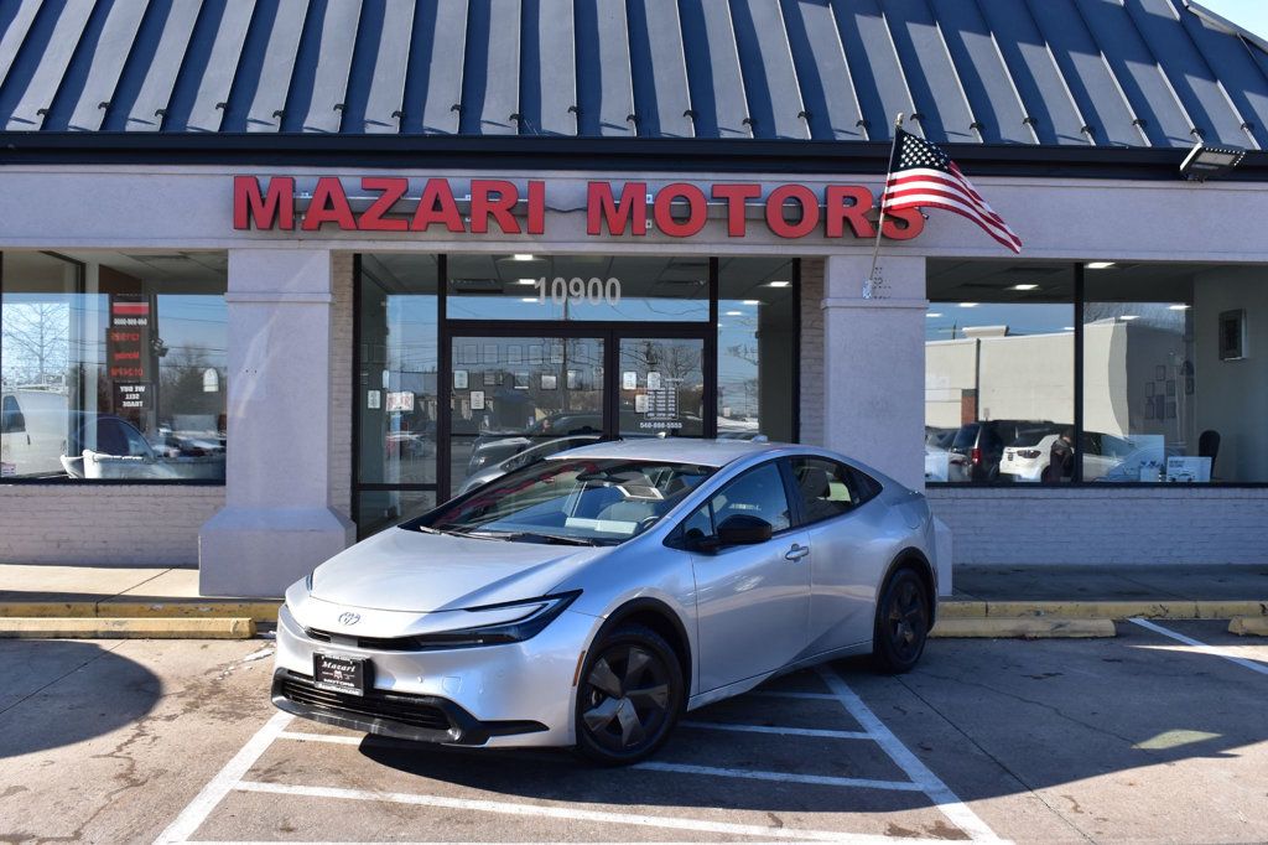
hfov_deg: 47.9
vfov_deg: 33.0
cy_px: 422
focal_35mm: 40
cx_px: 634
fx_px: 1426
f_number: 10
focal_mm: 27
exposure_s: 1/320
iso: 400
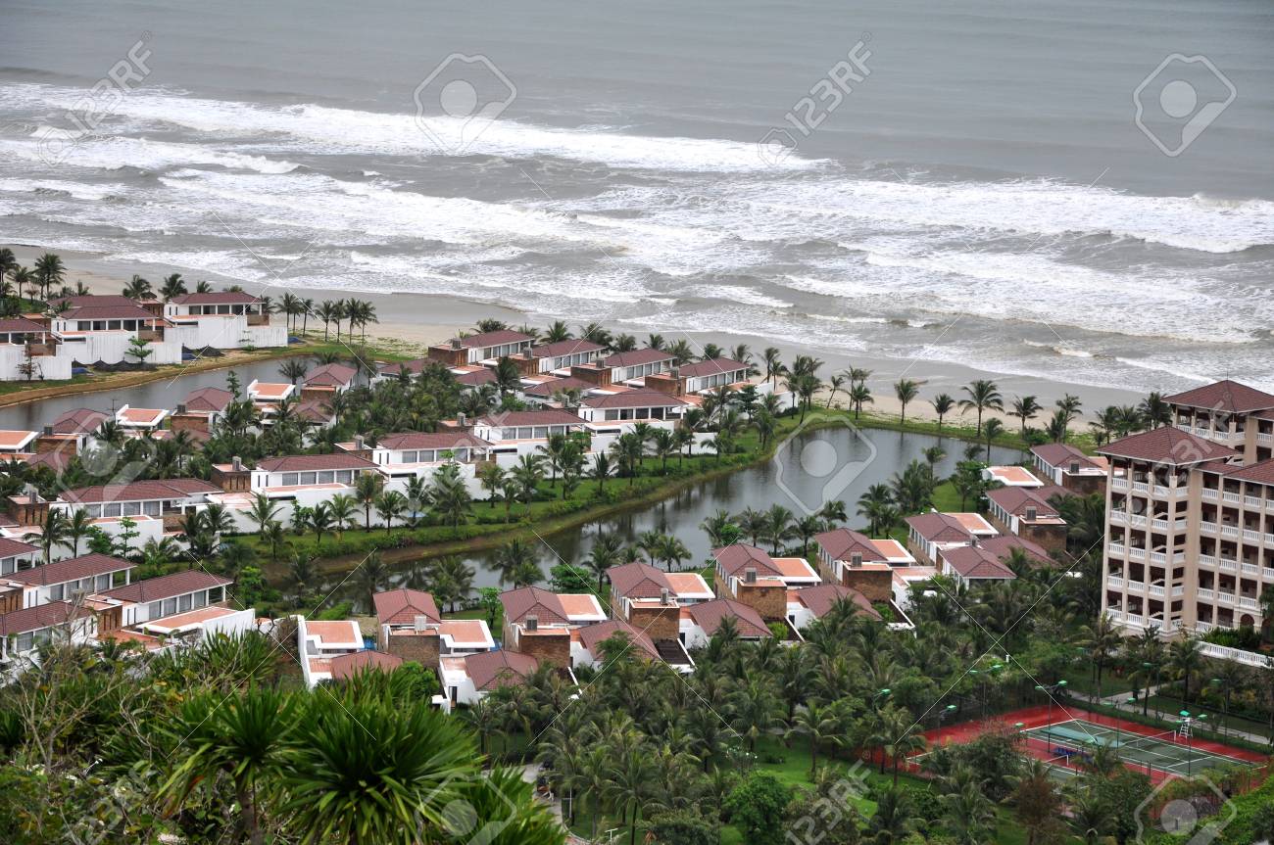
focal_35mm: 112
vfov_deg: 12.1
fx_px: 3976
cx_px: 637
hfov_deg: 18.2
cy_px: 422
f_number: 8
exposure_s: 1/160
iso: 250
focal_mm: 75
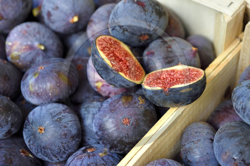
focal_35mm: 70
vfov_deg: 19.4
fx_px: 486
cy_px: 83
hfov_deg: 28.8
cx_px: 125
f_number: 4.5
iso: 800
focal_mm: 70
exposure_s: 1/125
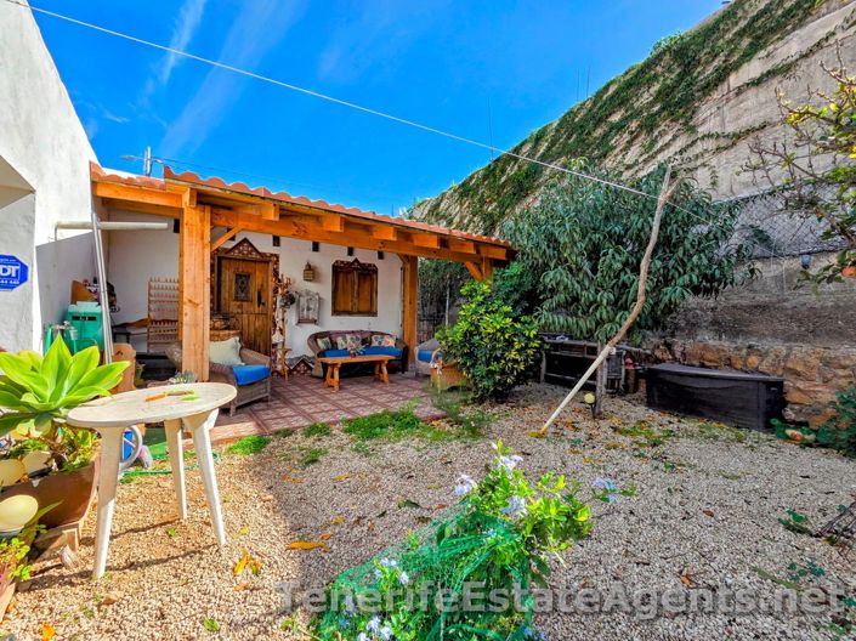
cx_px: 428
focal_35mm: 13
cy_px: 320
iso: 50
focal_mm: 2.2
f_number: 2.2
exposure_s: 1/1606
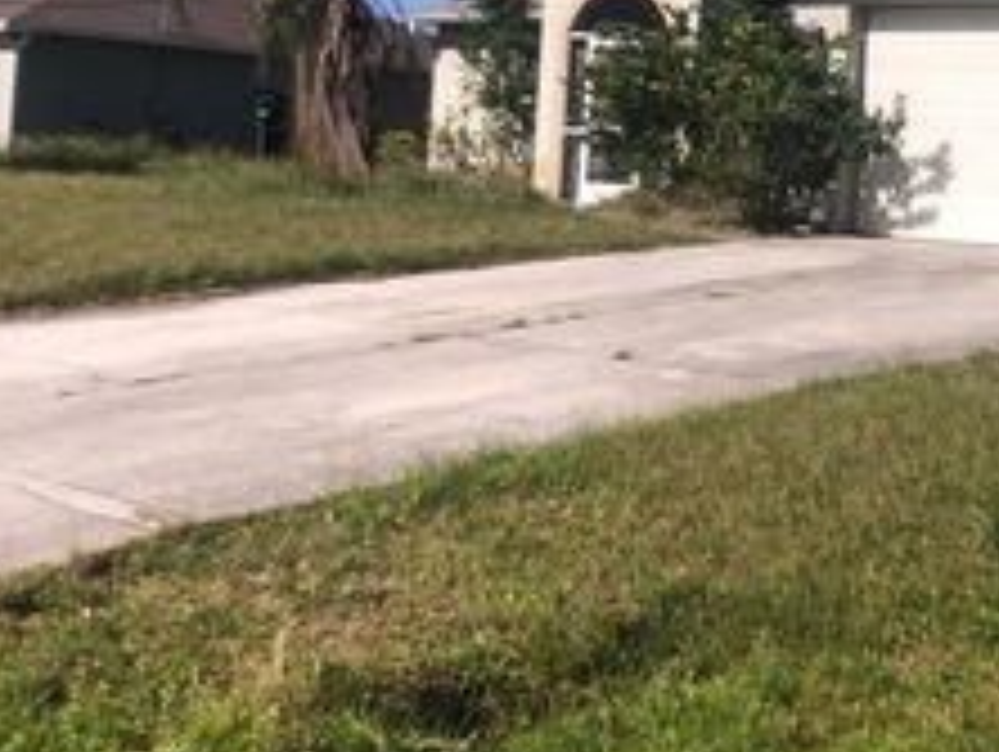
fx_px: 1820
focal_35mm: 63
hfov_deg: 29.6
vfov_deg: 22.7
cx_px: 864
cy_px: 70
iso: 25
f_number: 1.8
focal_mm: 3.99
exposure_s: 1/2183
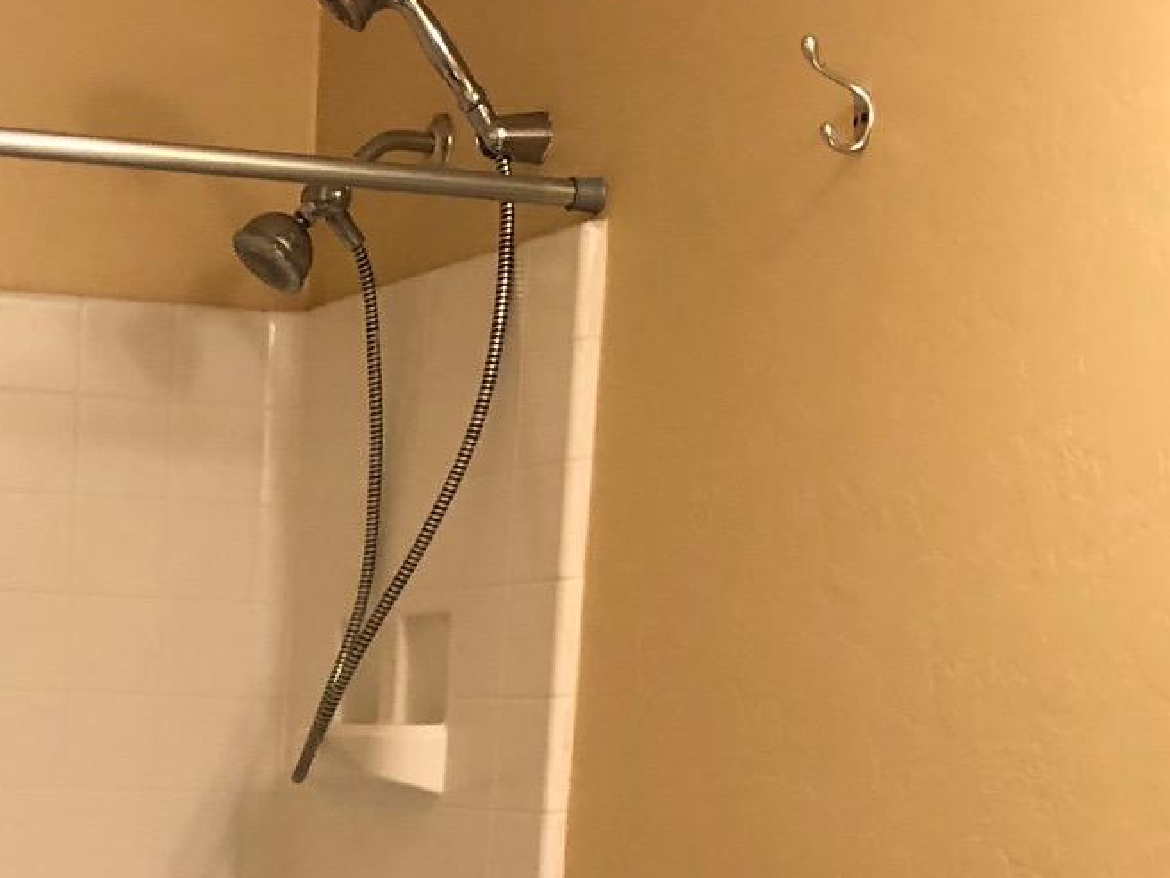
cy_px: 1296
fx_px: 2907
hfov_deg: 22.1
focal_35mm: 86
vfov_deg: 15.8
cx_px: 87
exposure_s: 1/15
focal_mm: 3.99
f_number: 1.8
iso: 40
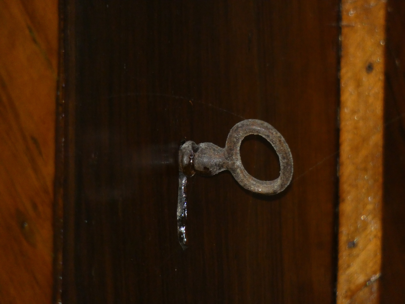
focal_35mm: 1200
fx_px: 14040
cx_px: 202
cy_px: 152
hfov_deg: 1.7
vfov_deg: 1.2
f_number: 5.9
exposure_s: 1/125
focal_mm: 215
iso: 800
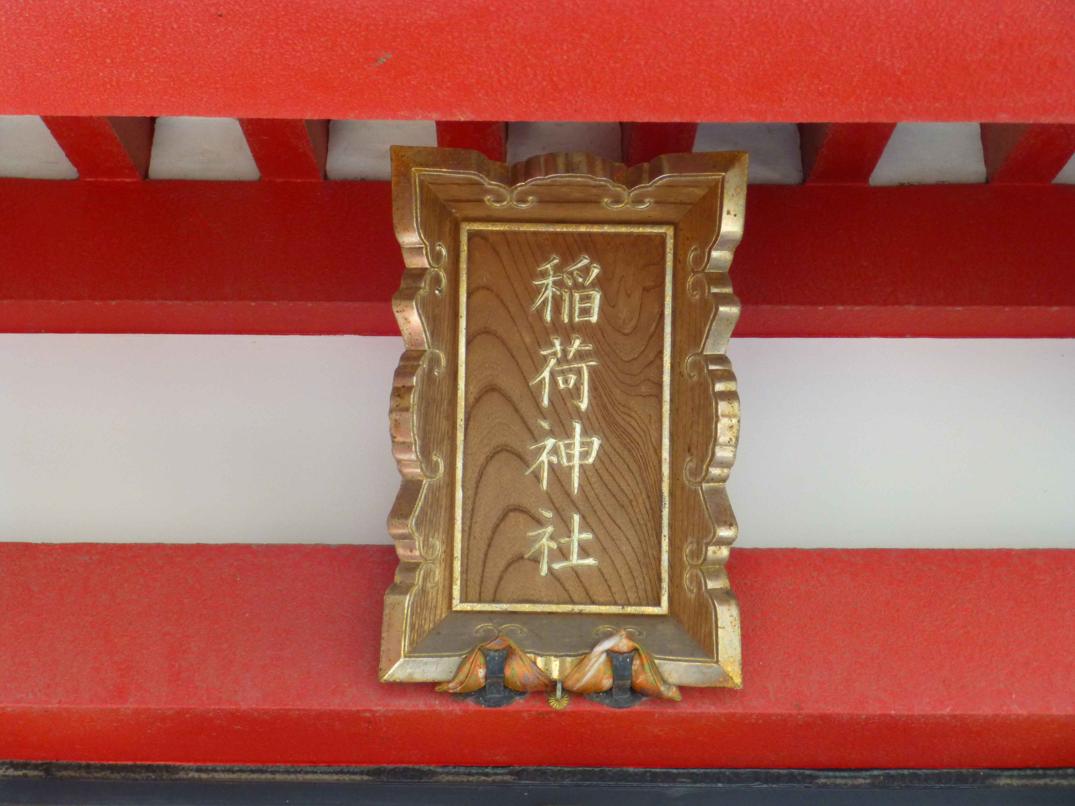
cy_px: 403
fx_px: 2484
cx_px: 538
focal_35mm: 80
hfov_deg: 24.4
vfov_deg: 18.4
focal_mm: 14.2
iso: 400
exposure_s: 1/80
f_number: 4.9
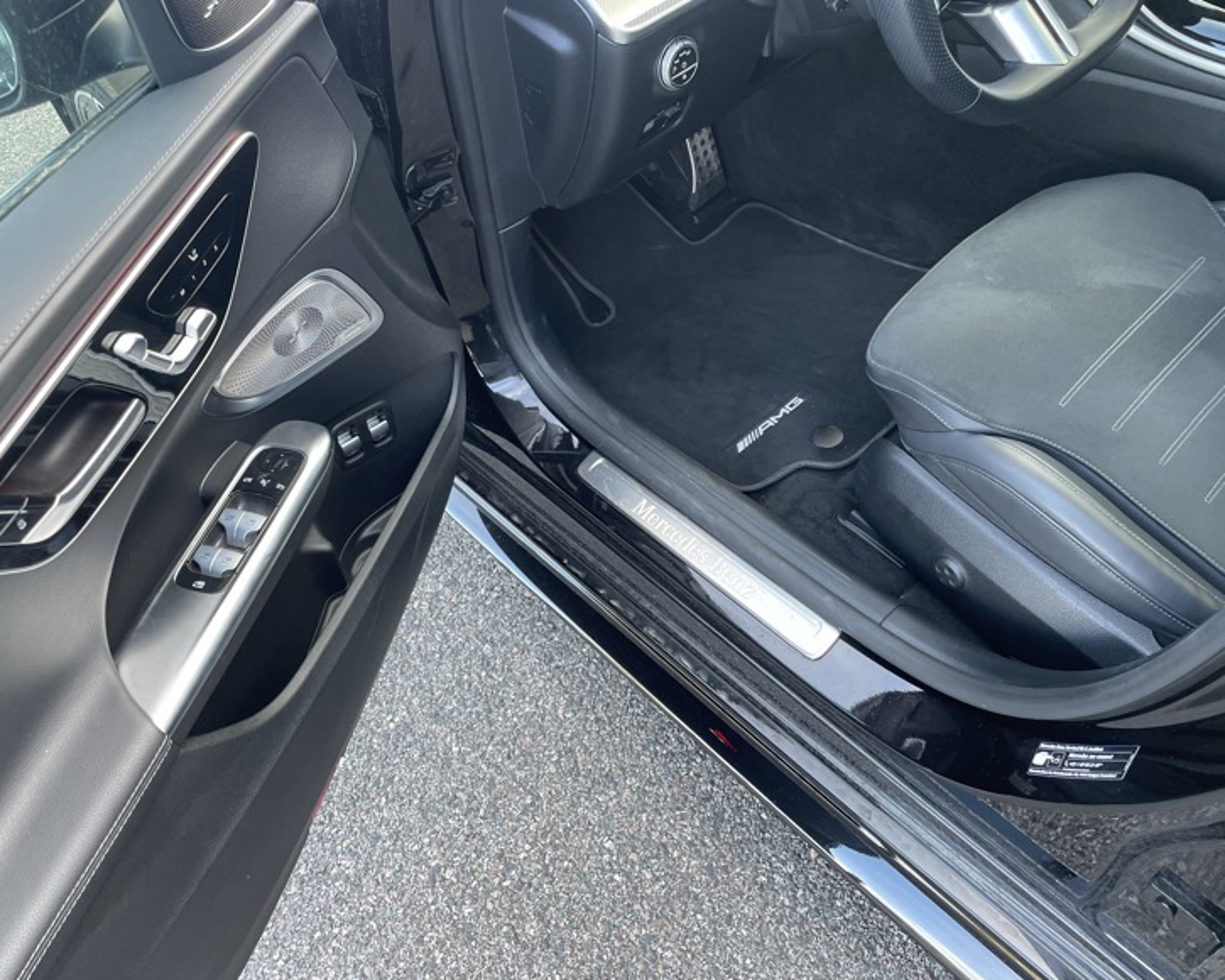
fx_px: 1015
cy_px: 493
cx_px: 559
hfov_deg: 62.1
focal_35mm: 28
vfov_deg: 51.5
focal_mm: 4.2
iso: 100
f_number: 1.6
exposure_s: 1/121
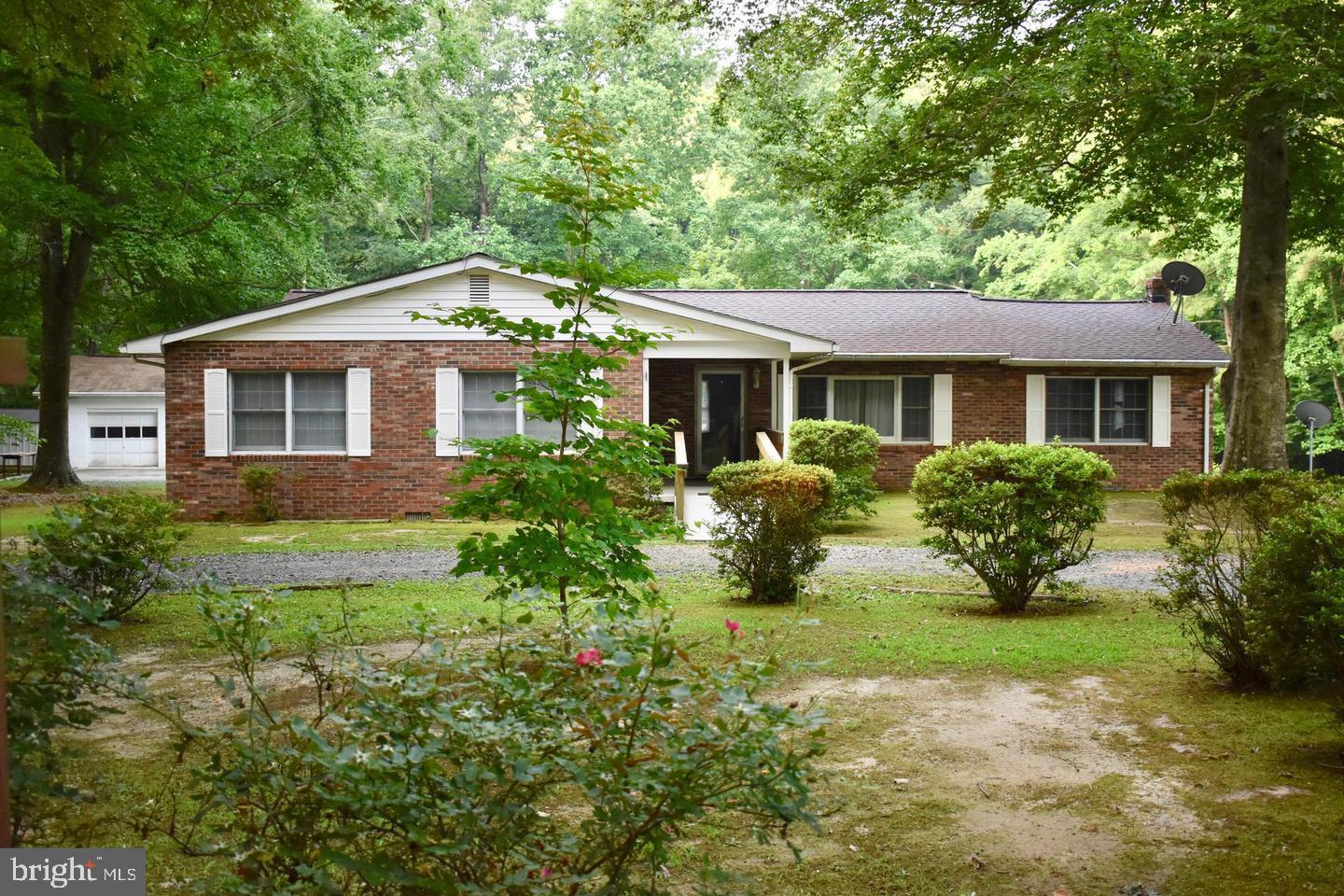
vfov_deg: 33.0
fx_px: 1512
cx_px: 672
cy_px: 448
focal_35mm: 40
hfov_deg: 47.9
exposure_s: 1/250
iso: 800
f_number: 4
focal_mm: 27
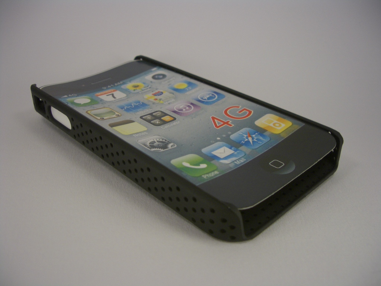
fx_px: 385
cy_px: 143
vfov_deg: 40.7
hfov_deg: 52.6
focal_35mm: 35
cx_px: 190
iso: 50
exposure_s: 1/400
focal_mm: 5.8
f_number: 2.6
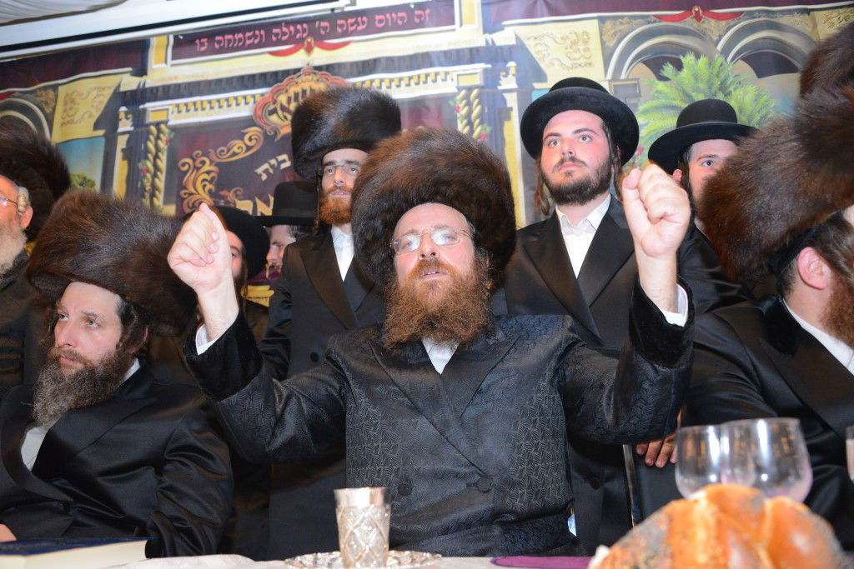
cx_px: 427
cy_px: 284
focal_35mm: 28
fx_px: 664
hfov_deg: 65.5
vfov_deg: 46.4
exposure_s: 1/125
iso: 4000
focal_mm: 28
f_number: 5
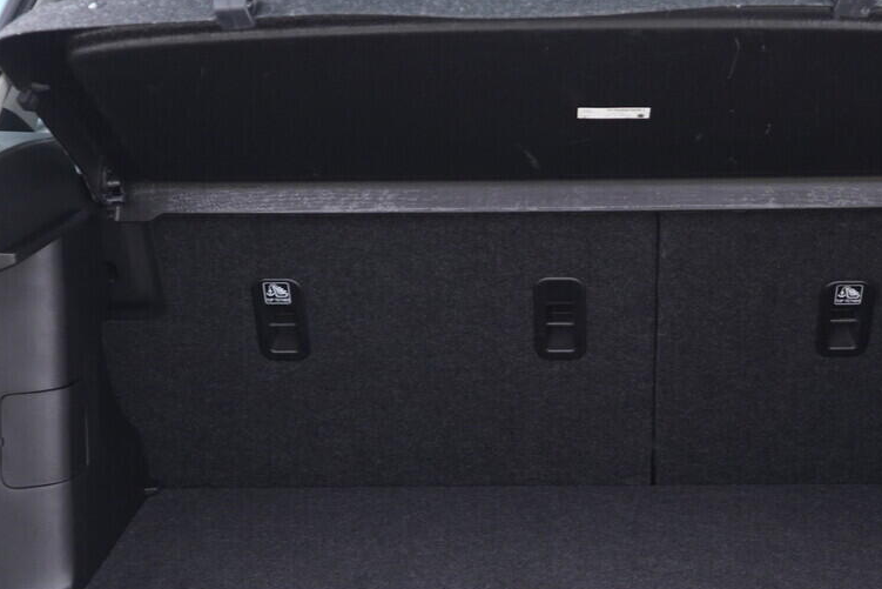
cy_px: 372
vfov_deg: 19.7
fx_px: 1691
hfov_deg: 29.2
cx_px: 520
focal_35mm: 69
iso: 400
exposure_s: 1/40
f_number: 2.8
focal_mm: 24
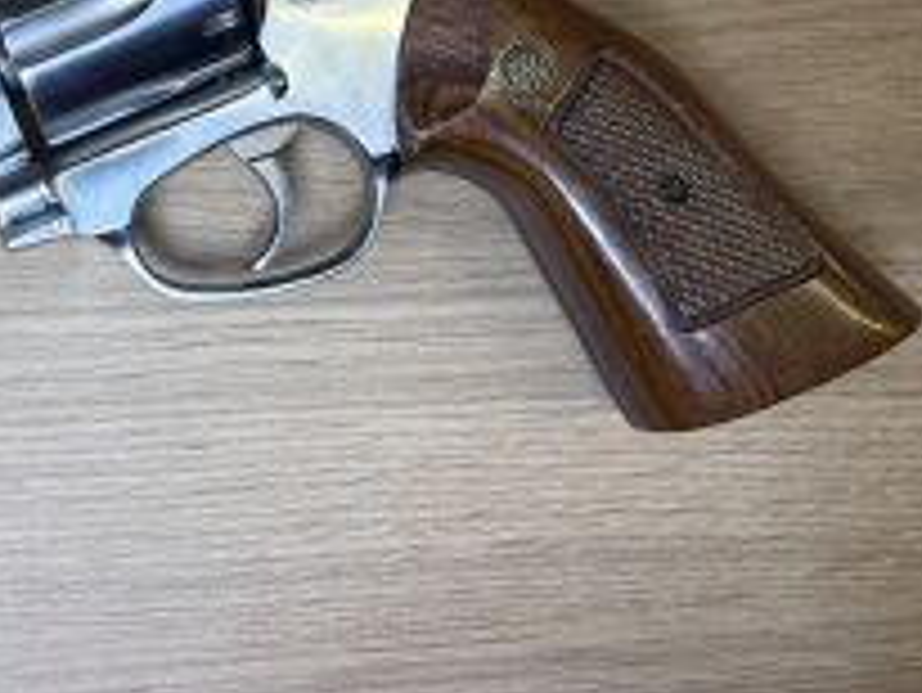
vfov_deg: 27.5
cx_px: 43
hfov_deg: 34.2
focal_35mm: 52
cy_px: 146
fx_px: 1386
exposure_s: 1/50
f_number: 1.5
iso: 80
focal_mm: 5.7
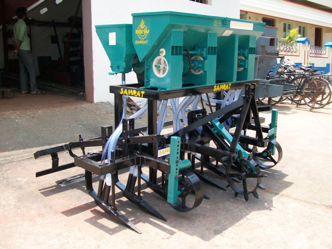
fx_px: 345
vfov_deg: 39.7
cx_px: 166
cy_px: 124
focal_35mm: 36
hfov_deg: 51.4
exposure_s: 1/400
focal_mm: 6
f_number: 2.7
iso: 80
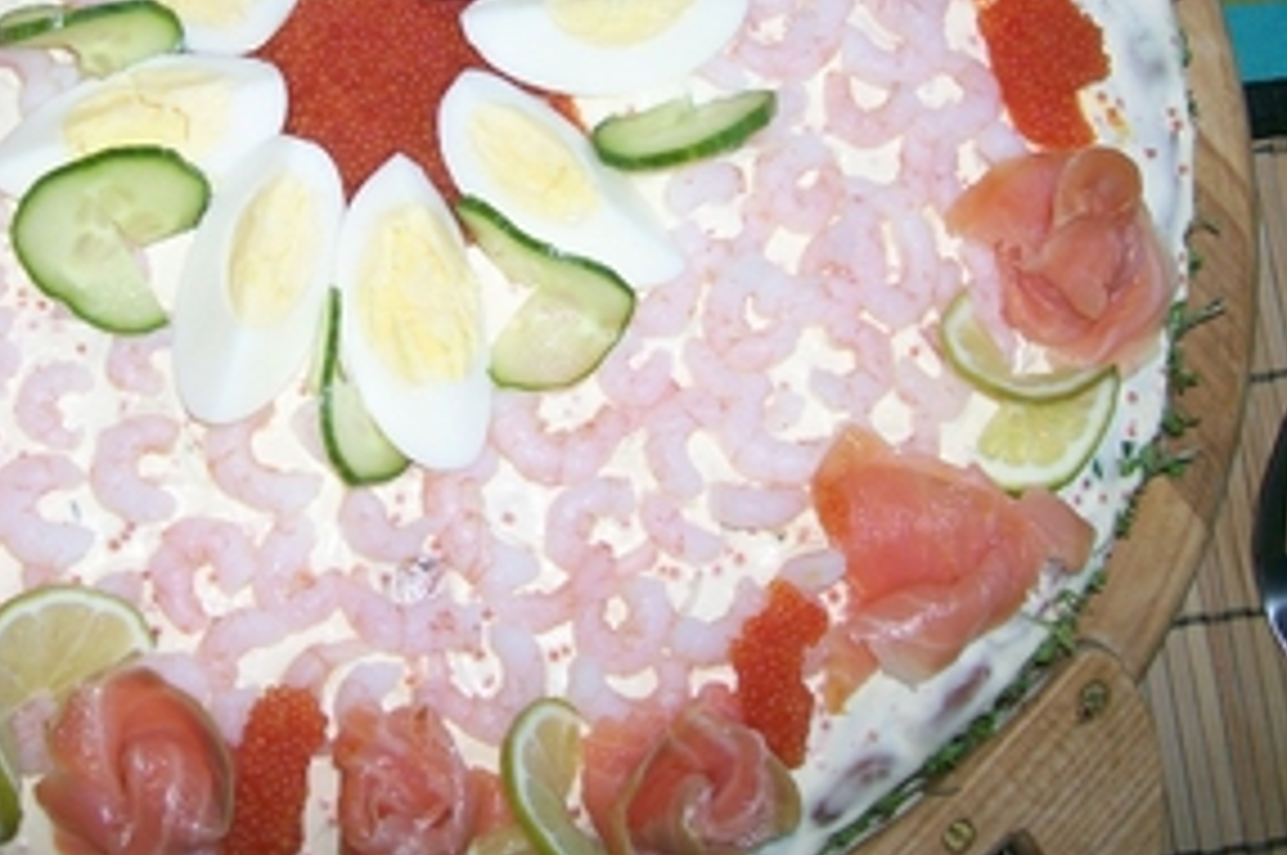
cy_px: 153
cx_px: 410
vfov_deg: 22.6
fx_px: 2107
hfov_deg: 33.6
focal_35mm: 59
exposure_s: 1/64
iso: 80
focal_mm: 6
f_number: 2.7
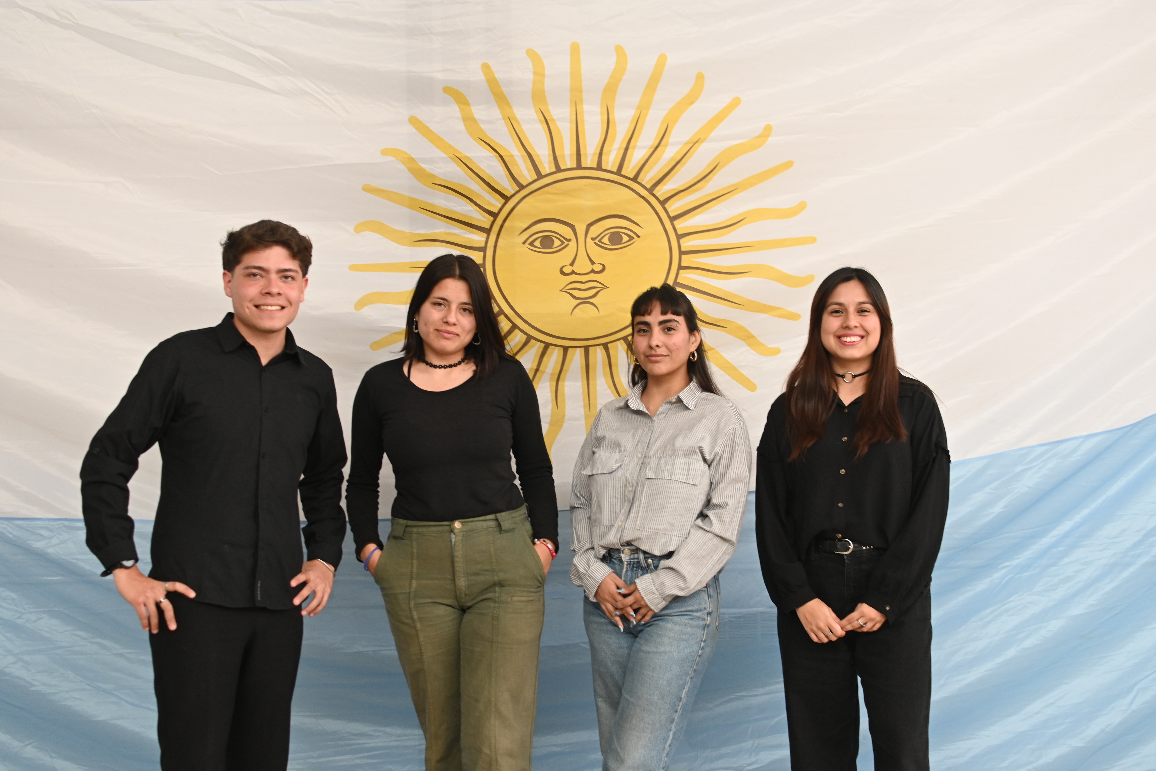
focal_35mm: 52
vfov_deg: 25.8
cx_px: 578
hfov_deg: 37.9
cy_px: 386
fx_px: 1686
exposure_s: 1/250
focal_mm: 35
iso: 400
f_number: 2.8
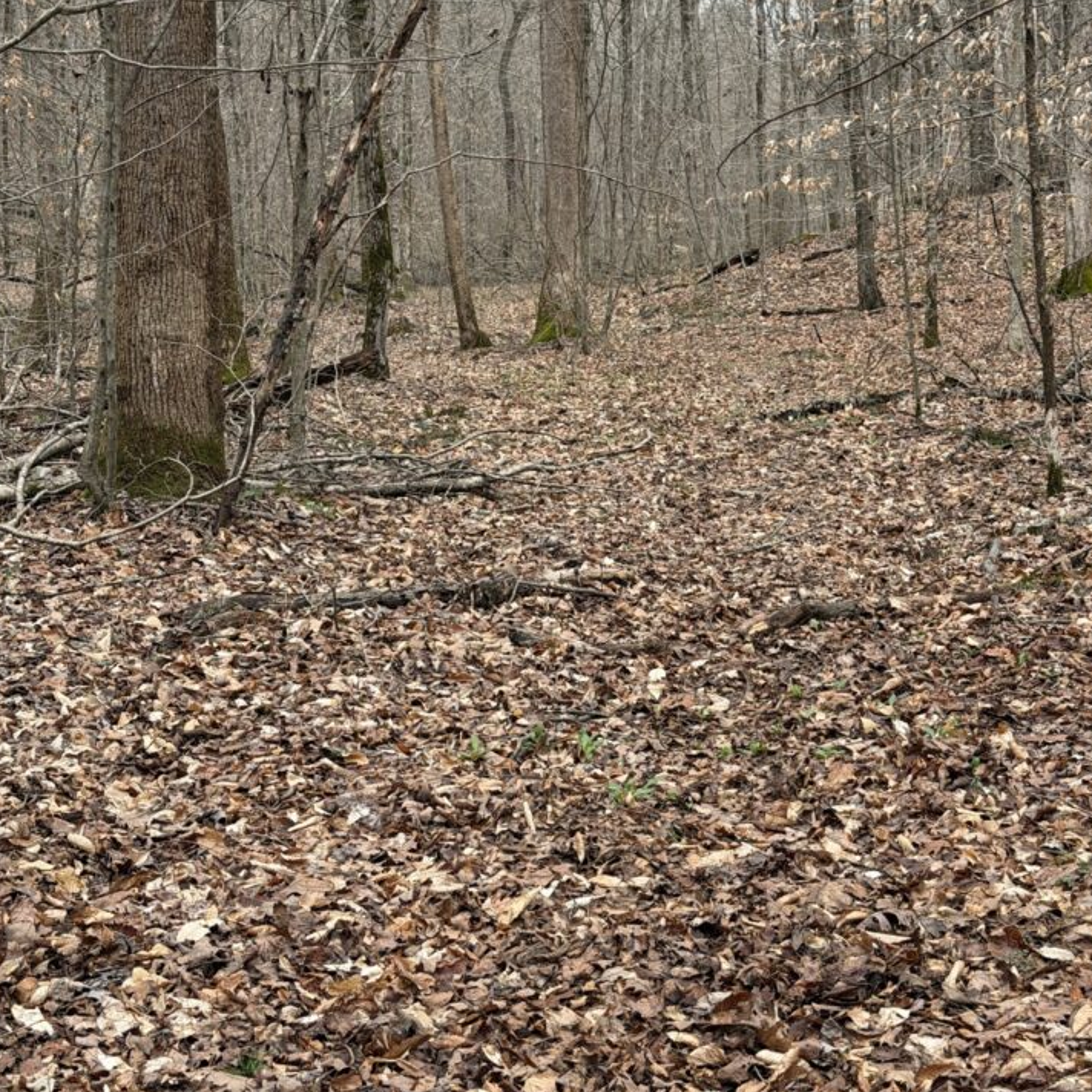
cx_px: 575
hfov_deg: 28.2
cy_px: 465
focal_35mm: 61
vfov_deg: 28.1
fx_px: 2177
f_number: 1.78
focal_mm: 6.76
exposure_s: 1/885
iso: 64
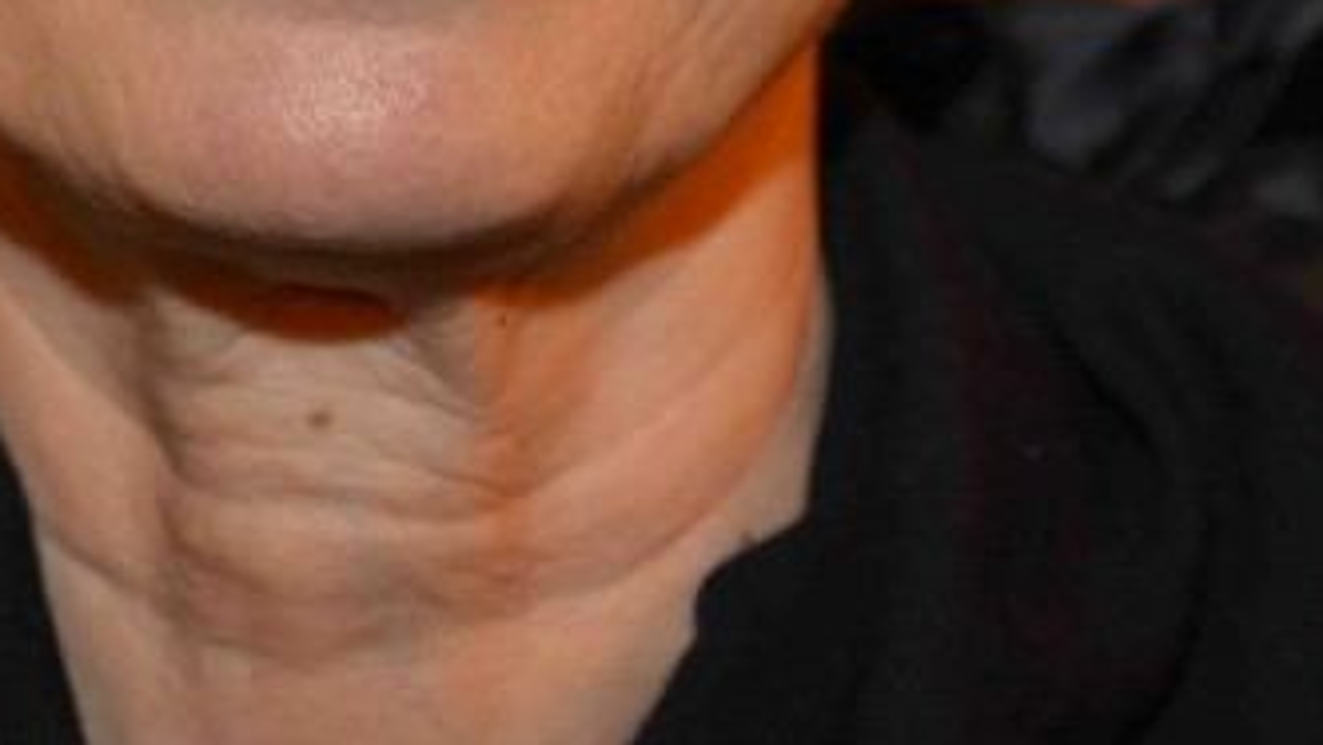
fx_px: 8282
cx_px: 343
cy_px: -331
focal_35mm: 236
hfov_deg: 9.1
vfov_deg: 5.1
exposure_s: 1/60
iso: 800
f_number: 4
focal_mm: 65
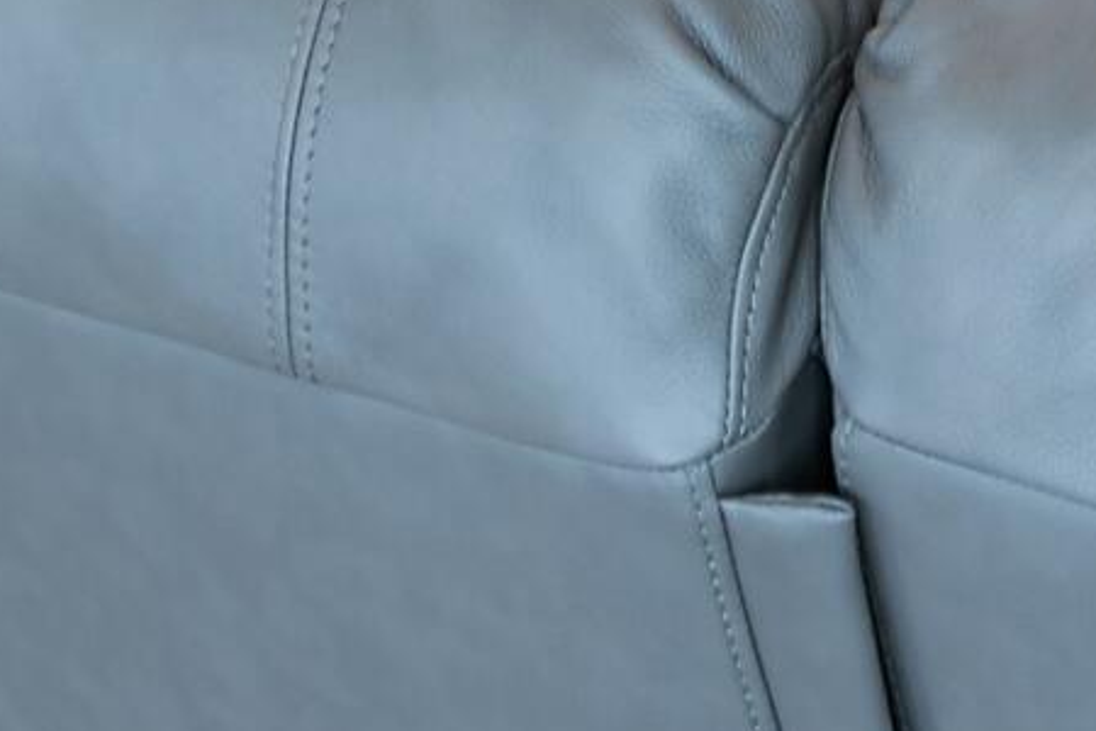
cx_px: 928
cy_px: -1243
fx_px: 3044
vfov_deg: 10.7
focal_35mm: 100
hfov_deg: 20.1
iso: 100
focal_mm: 10
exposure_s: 1/3
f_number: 4.5
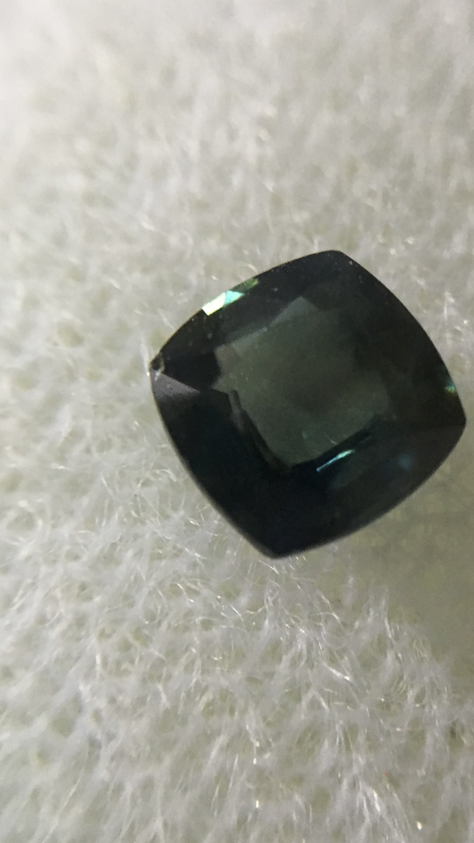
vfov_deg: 61.0
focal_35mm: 32
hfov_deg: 36.4
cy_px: 425
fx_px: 715
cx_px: 309
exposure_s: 1/25
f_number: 2.2
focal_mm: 4.15
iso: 200
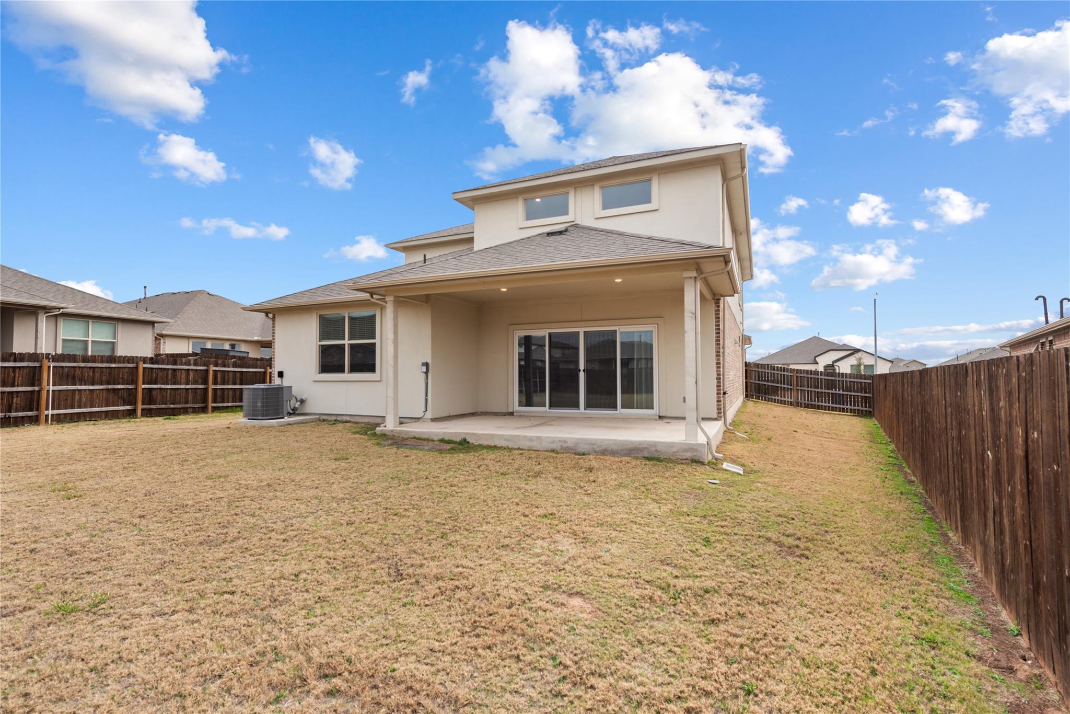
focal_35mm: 18
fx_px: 535
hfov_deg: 90.0
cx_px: 535
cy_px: 357
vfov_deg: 67.4
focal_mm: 18
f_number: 8
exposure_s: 1/400
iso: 400
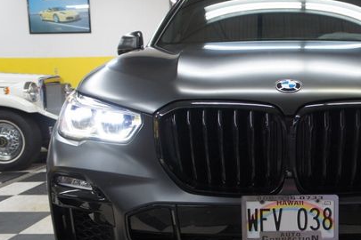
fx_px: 499
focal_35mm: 50
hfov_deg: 38.6
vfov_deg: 26.9
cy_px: 163
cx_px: 275
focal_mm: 21
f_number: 4
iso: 400
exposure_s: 1/40
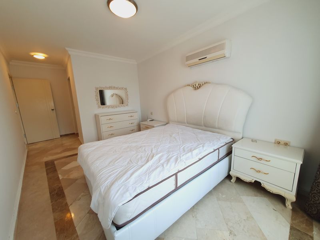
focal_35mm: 13
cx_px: 160
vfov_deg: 89.9
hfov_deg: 106.2
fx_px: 120
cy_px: 120
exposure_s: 1/50
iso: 64
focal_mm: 1.8
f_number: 2.2
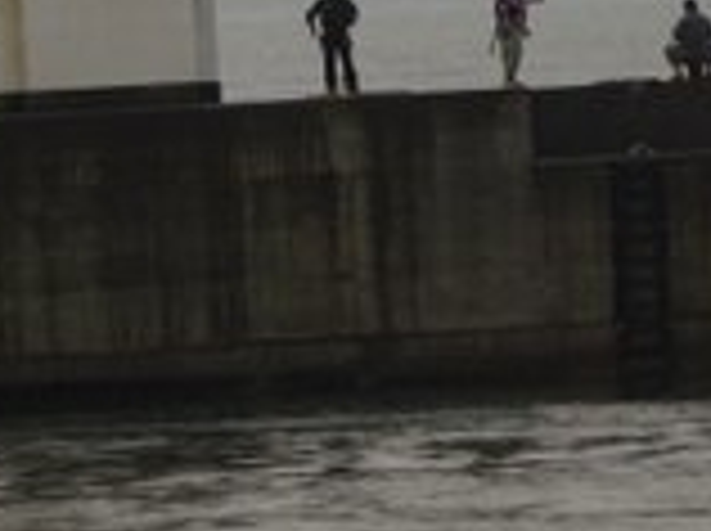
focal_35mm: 1016
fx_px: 20837
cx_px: 148
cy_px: -86
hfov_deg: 2.0
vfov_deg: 1.5
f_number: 6.3
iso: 250
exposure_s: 1/250
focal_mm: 57.05
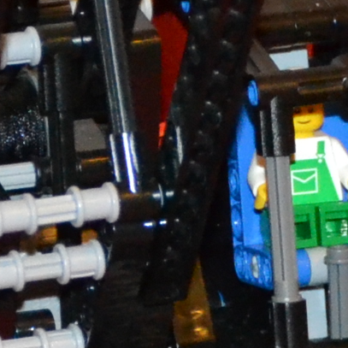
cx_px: 151
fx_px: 5903
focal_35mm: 519
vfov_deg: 3.4
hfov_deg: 3.4
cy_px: 134
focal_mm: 48
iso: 3200
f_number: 4.8
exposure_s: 1/60
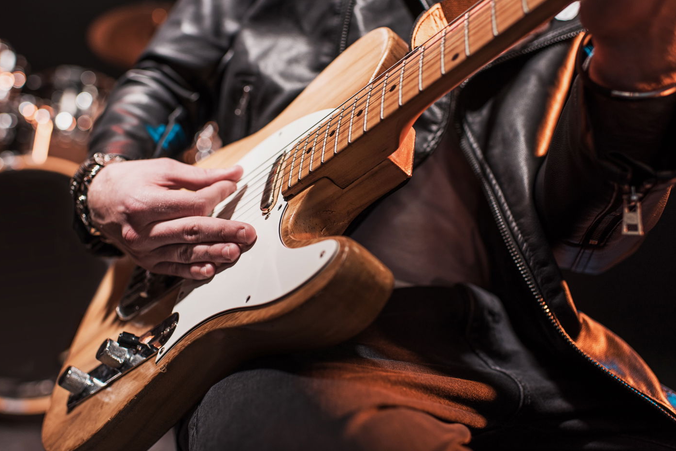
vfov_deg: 33.4
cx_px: 326
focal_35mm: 40
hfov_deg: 48.4
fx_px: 751
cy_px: 195
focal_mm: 35
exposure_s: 1/200
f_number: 2.5
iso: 200
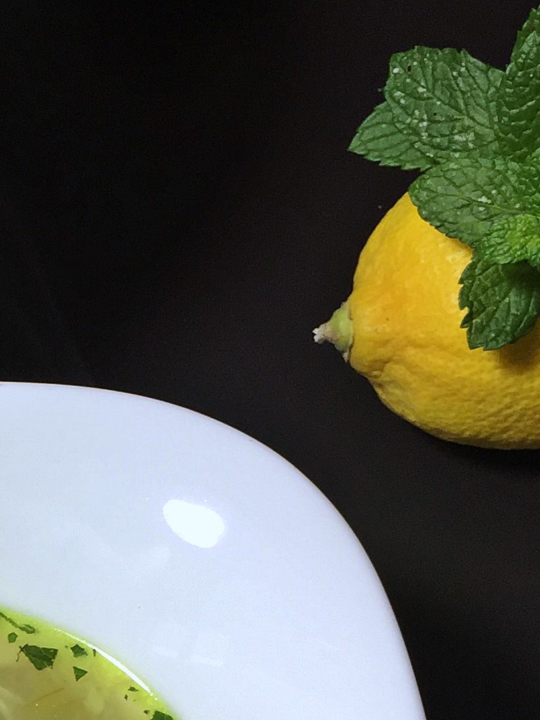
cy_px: 664
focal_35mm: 87
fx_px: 1810
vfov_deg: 21.9
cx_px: -70
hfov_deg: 16.4
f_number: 2.2
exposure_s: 1/100
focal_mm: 4.15
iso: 40
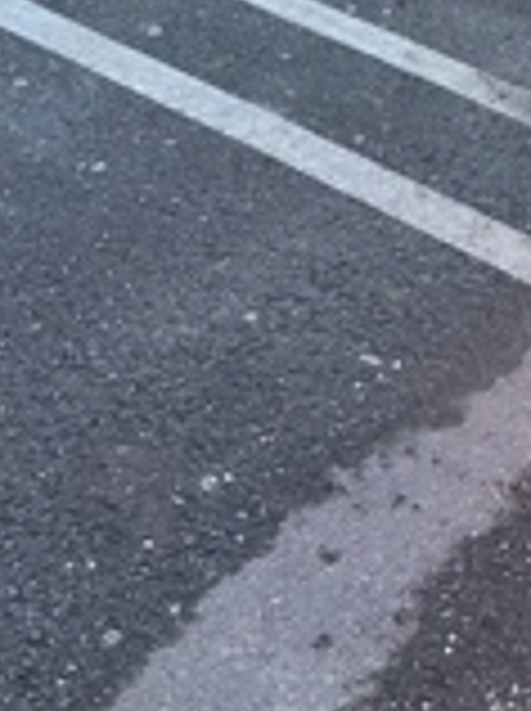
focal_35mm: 66
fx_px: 1354
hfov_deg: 20.7
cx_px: 644
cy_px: 4
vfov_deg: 27.8
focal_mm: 5.1
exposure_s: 1/60
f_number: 1.6
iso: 250
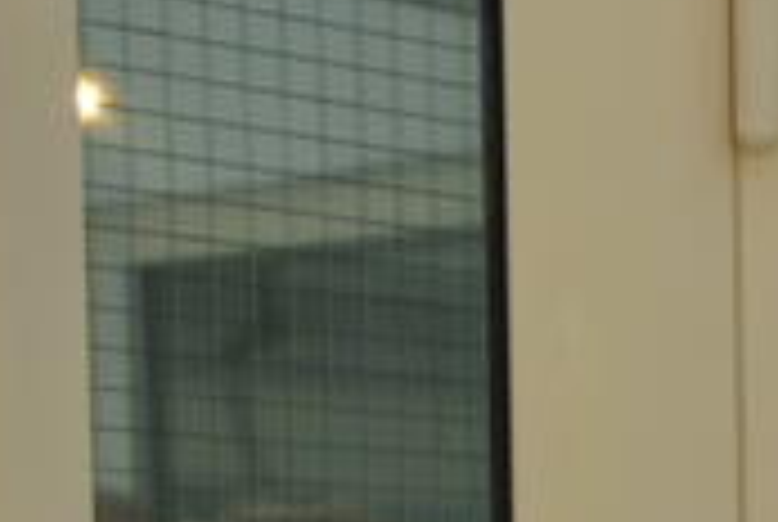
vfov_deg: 8.0
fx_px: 3594
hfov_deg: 10.9
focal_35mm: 166
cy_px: 983
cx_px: 1736
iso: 200
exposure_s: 1/160
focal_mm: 24
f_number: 6.3
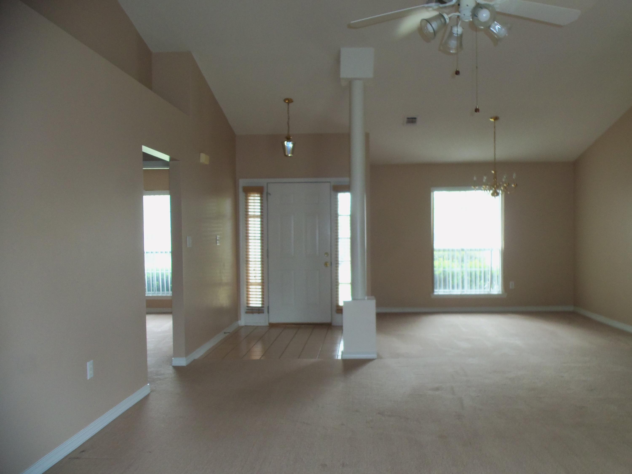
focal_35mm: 29
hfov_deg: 61.7
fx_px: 529
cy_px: 237
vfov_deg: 48.2
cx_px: 316
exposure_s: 1/30
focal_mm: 5.2
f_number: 3.4
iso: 125
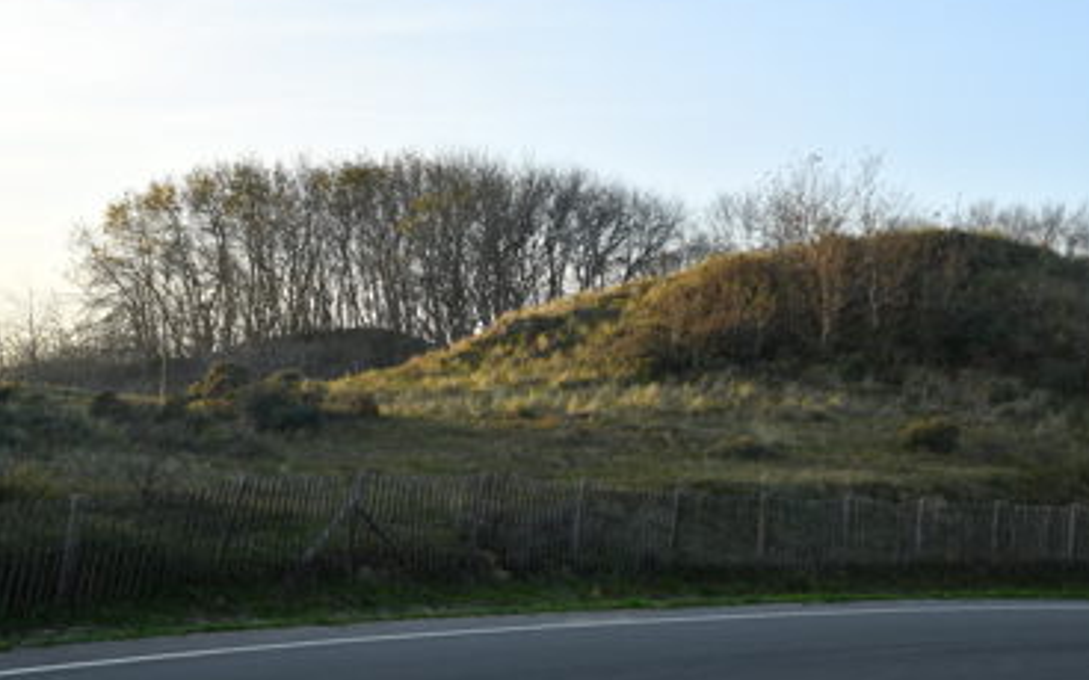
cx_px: 542
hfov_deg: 39.6
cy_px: 303
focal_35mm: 51
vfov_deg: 25.3
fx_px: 1514
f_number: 4
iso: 100
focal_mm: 31
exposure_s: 1/200
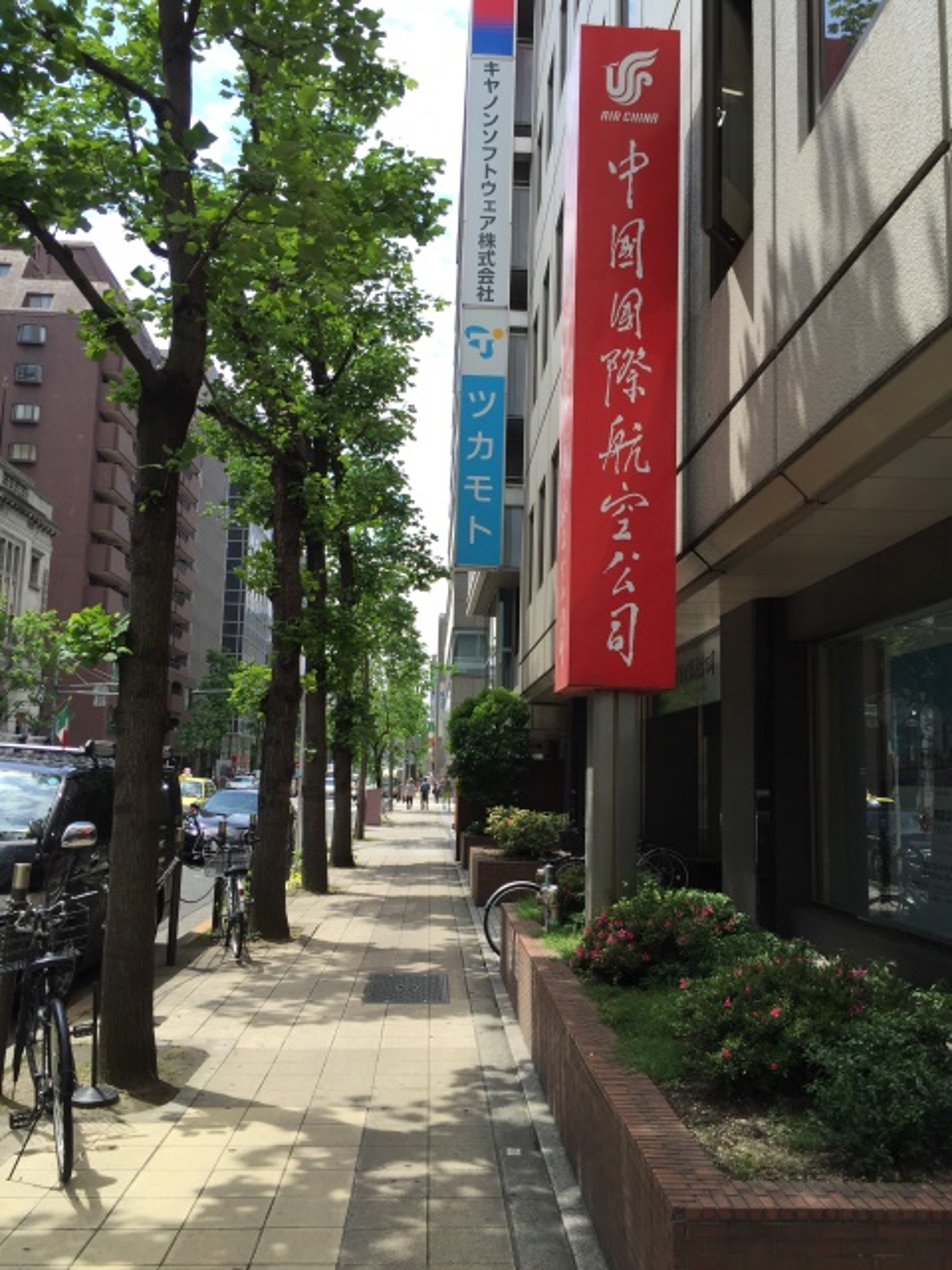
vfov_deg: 61.7
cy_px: 635
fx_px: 1063
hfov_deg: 48.2
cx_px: 476
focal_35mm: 29
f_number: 2.2
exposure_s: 1/942
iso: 32
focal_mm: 4.15
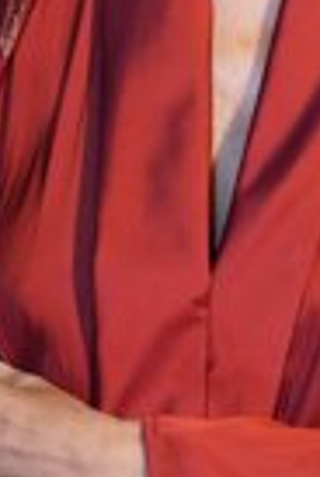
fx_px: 4563
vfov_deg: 6.0
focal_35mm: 344
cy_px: 42
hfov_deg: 4.0
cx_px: 313
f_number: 5.6
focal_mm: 105
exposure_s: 1/125
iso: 16000
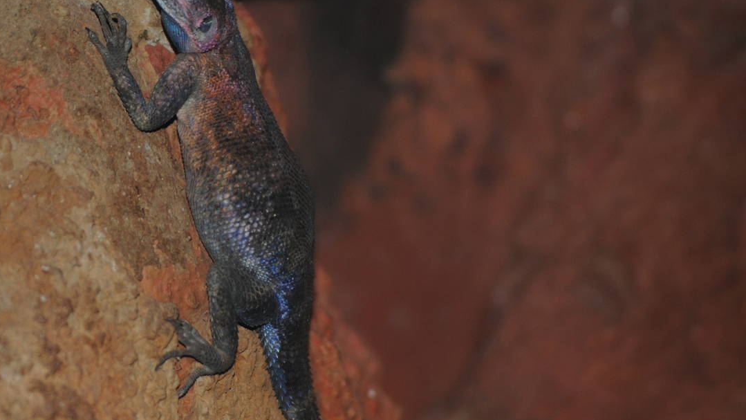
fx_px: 4708
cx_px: 195
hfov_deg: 9.0
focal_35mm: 238
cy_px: 158
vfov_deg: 5.1
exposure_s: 1/60
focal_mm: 102
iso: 200
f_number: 4.5
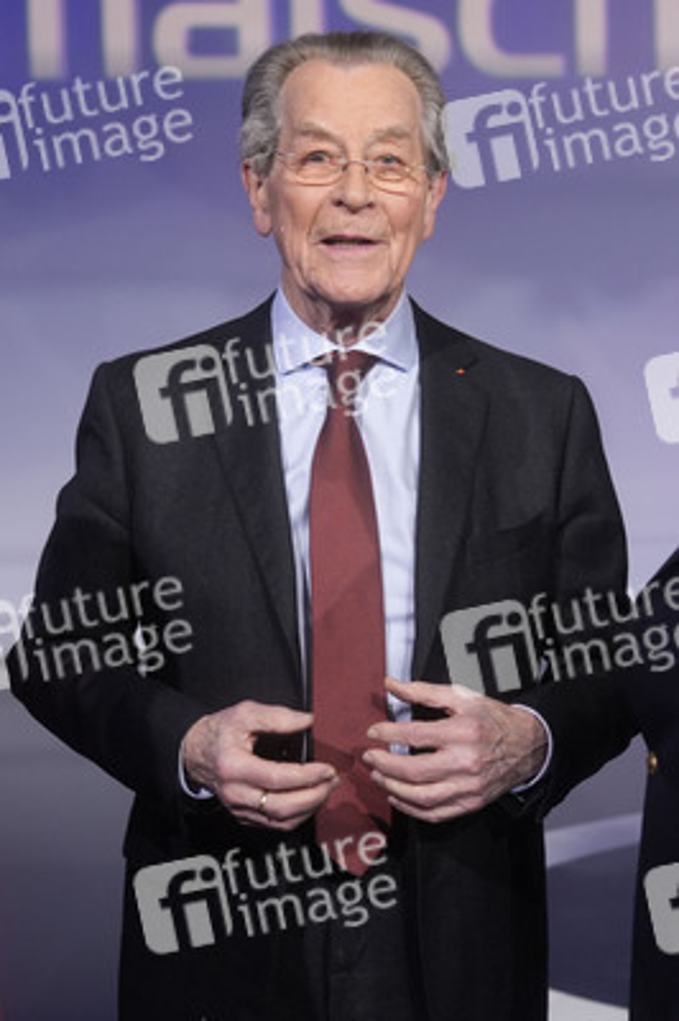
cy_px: 510
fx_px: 1275
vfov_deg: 43.6
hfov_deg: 29.8
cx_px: 340
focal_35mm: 45
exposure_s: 1/160
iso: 640
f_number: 2.2
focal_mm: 30
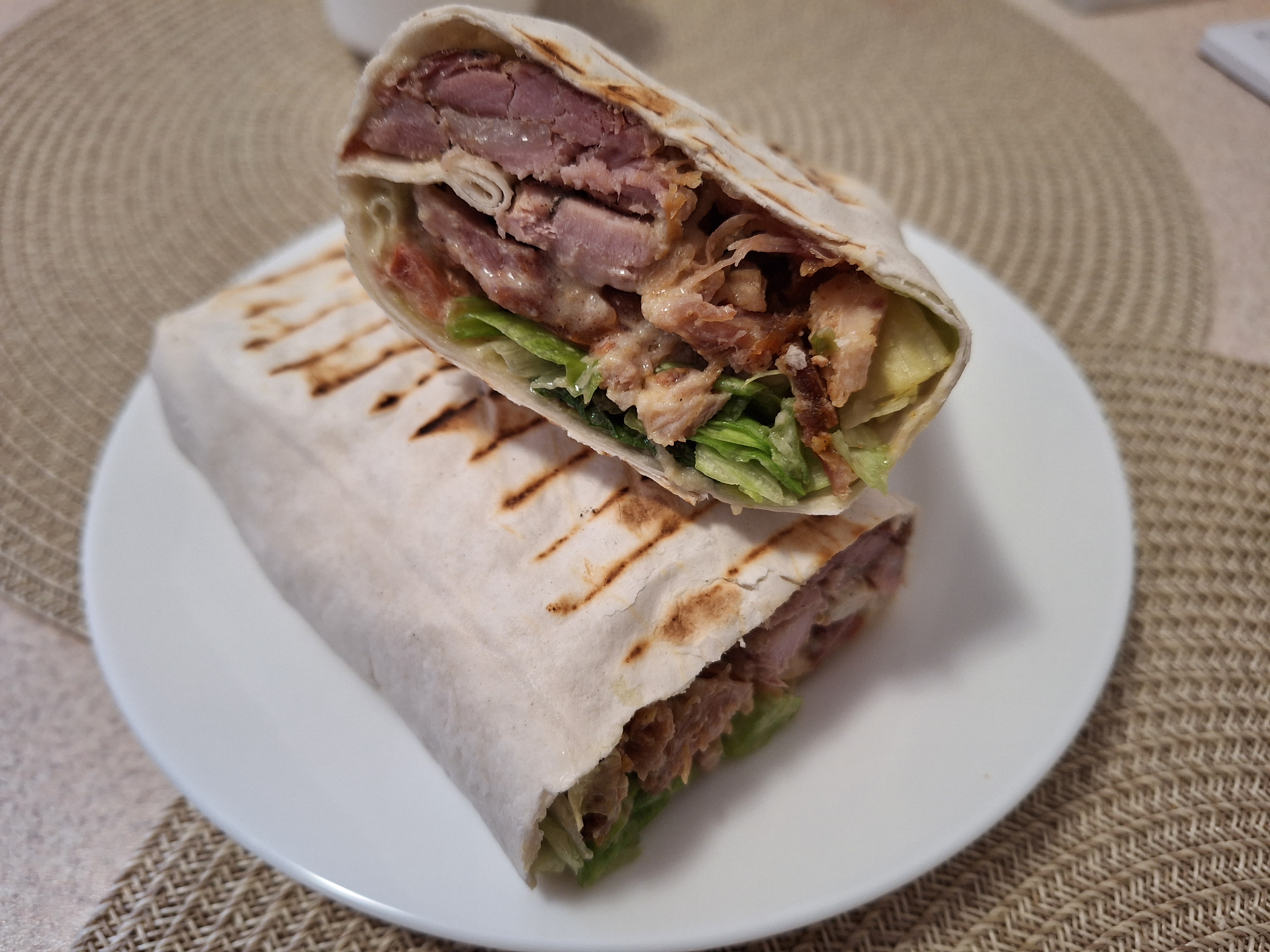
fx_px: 844
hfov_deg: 73.9
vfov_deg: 58.9
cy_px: 476
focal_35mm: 23
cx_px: 635
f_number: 1.8
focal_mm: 5.54
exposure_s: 1/33
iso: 250
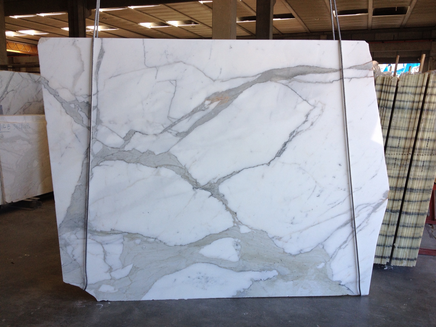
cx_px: 218
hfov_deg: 52.6
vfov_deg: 40.7
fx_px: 441
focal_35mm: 35
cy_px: 164
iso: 50
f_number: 2.4
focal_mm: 4.28
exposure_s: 1/202
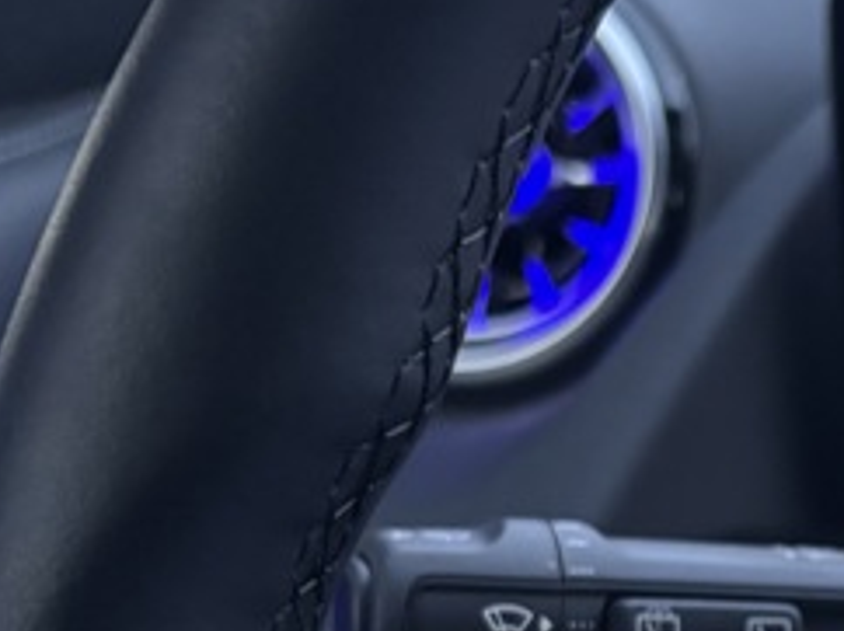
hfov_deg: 21.7
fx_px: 2095
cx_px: 893
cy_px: 673
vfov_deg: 16.7
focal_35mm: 86
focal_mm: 5.96
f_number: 1.6
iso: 640
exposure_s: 1/30
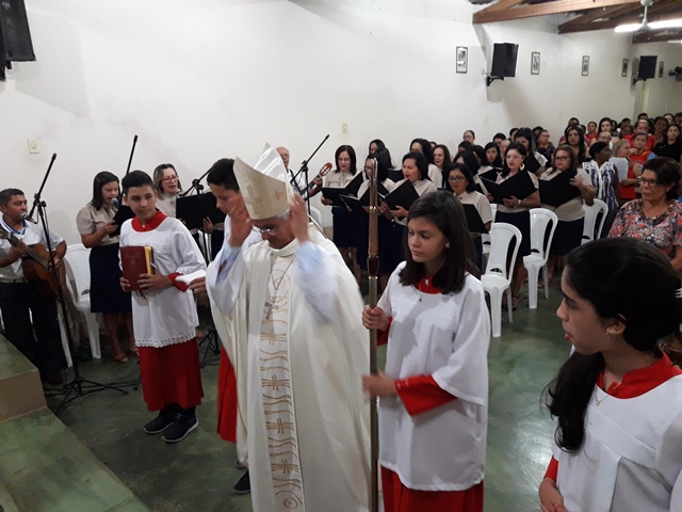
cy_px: 256
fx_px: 552
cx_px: 341
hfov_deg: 63.4
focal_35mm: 28
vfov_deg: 49.7
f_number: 1.9
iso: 250
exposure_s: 1/24
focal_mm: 3.7
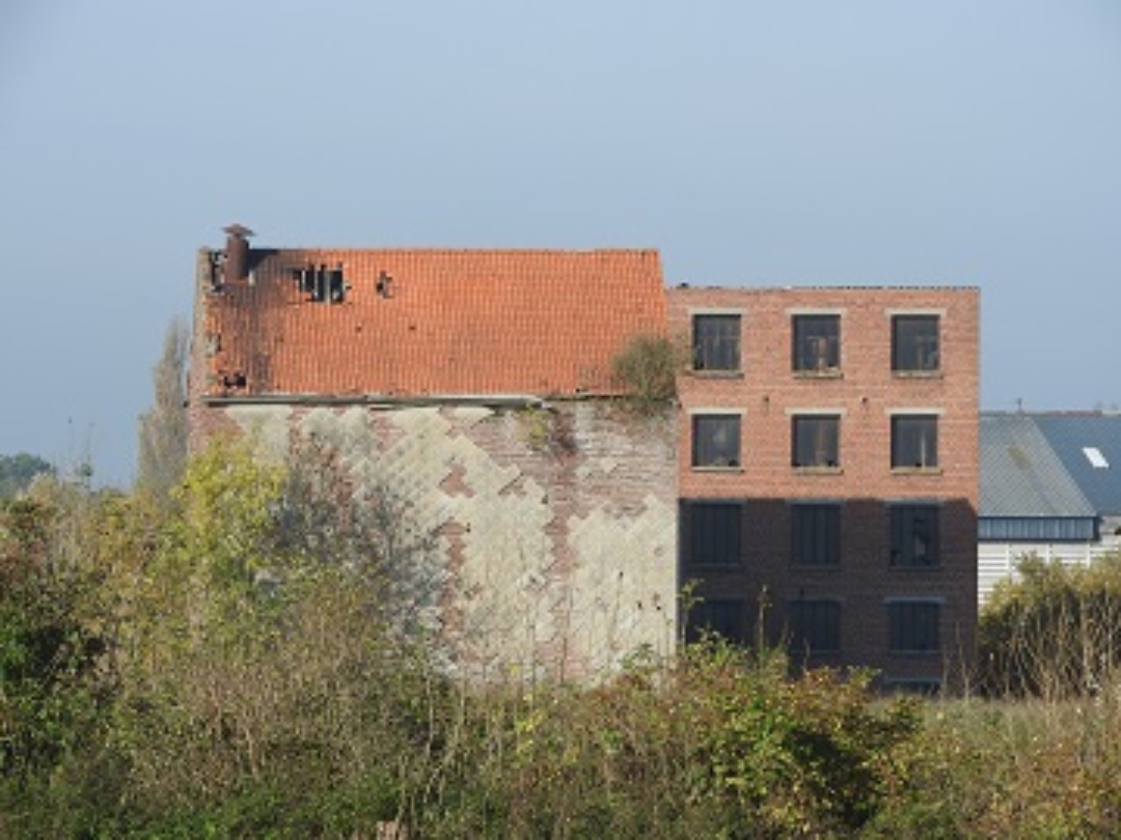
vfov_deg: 5.5
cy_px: 420
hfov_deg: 7.3
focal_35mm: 270
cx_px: 560
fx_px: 8744
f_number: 5.5
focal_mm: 48.4
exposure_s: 1/500
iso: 100
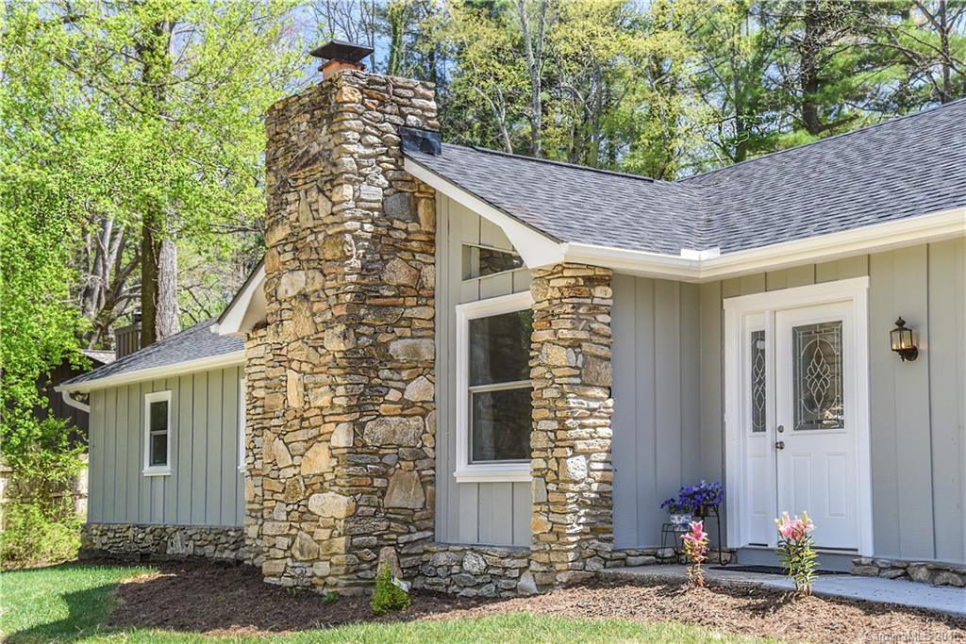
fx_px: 1342
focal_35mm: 50
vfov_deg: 27.0
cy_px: 322
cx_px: 483
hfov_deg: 39.6
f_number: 6.3
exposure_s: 1/160
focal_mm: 50
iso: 400
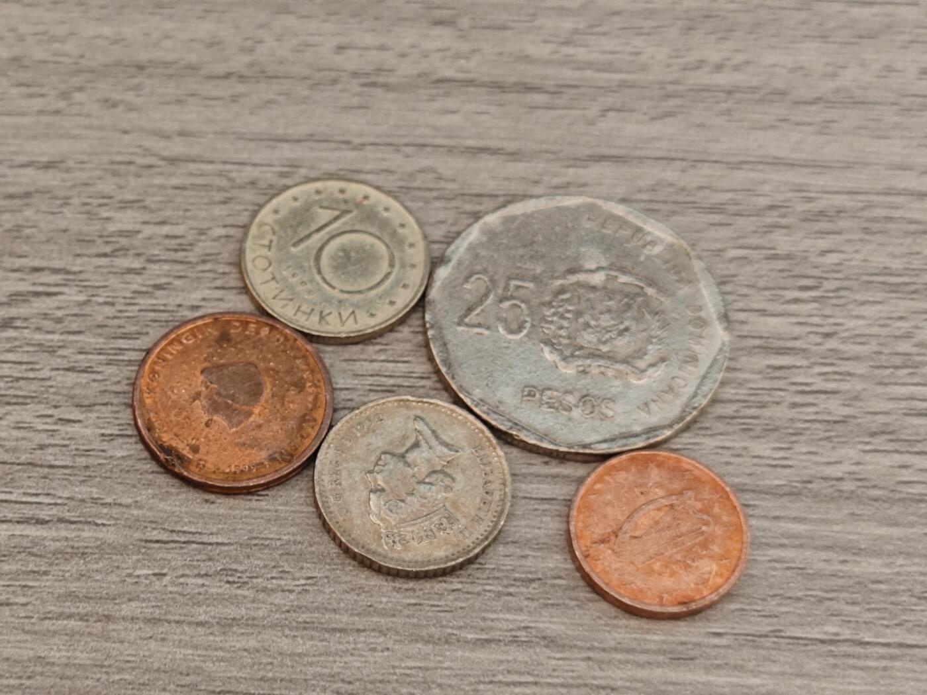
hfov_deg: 26.0
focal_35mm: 75
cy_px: 348
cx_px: 464
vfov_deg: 19.6
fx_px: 2008
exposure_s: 1/38.1
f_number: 1.9
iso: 640
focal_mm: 8.7
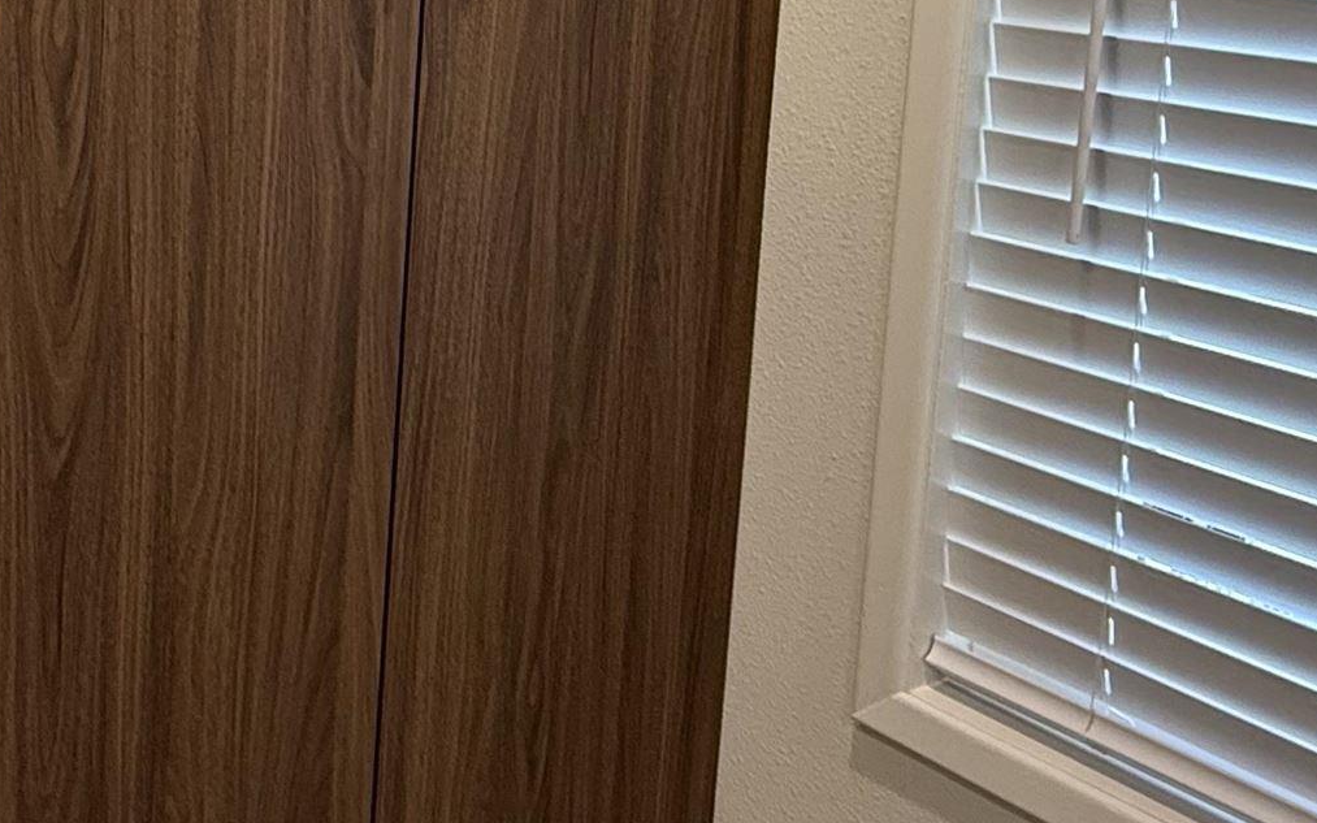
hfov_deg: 41.4
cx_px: 172
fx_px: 1615
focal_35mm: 45
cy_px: -9
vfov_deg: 26.9
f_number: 2.2
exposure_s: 1/60
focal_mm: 2.22
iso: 250
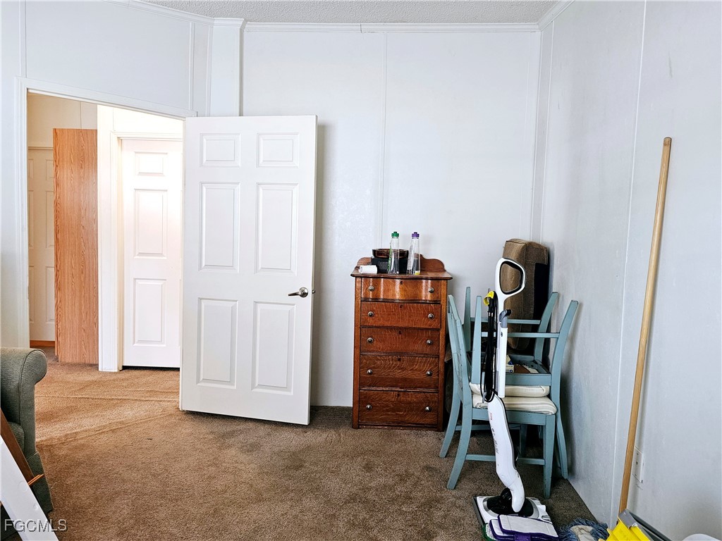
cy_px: 270
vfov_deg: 58.9
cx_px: 361
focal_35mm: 23
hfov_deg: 73.9
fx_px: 480
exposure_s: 1/120
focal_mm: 6.3
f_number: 1.7
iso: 250
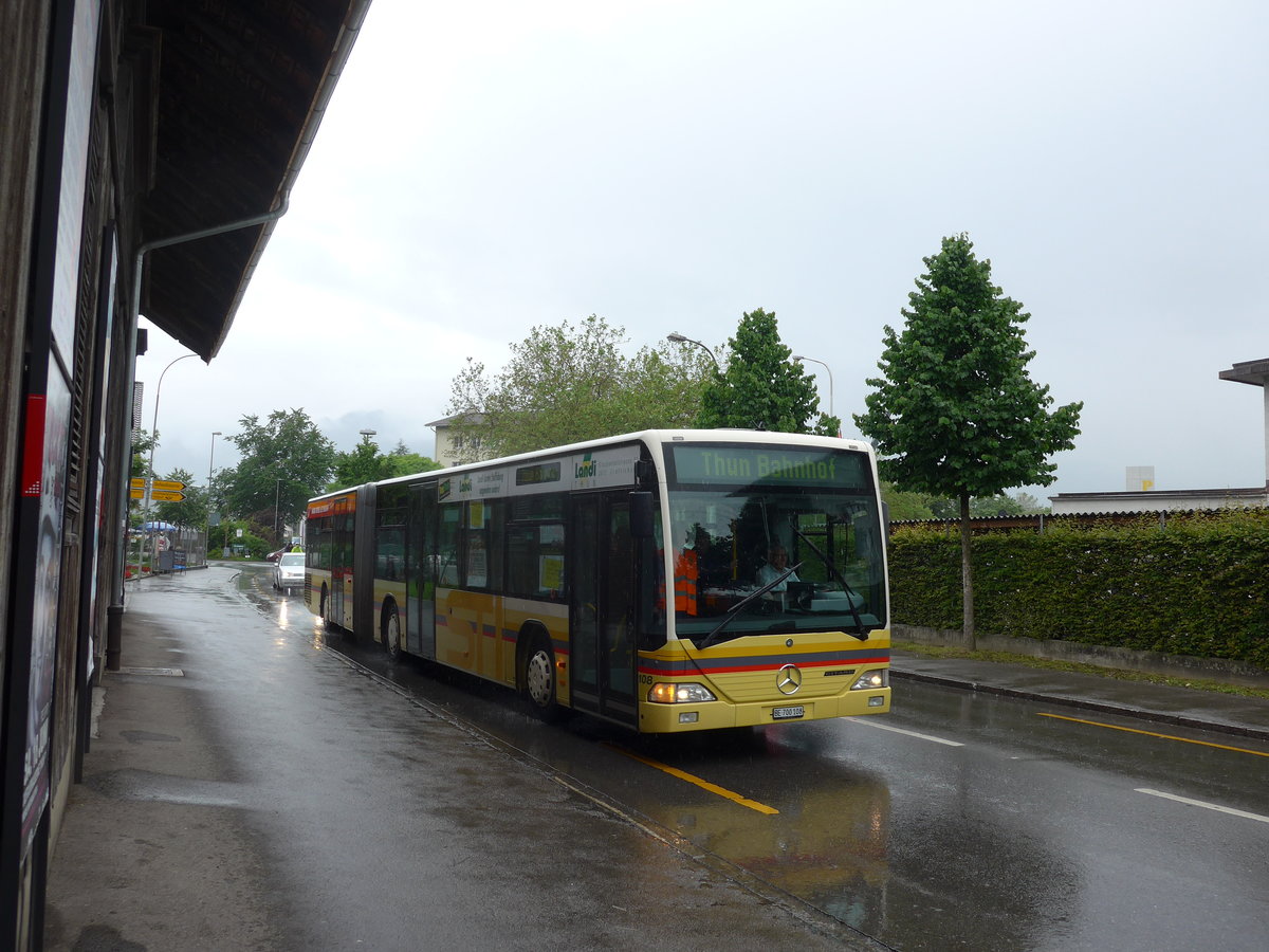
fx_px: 1063
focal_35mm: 29
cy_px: 476
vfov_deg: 48.2
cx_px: 634
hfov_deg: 61.7
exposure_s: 1/500
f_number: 2.8
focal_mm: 6
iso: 80
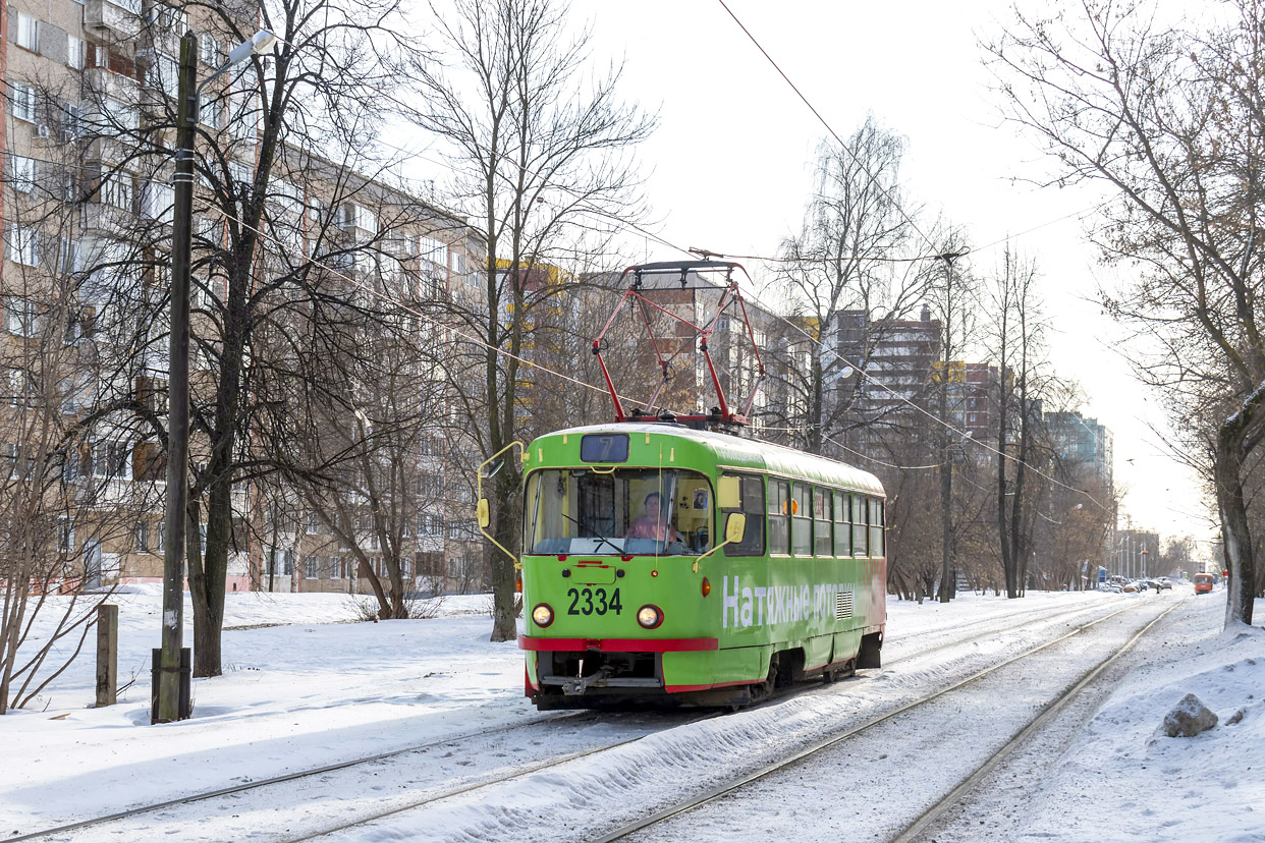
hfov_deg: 37.9
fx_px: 1845
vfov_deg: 25.8
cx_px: 632
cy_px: 422
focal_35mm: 52
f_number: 8
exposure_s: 1/500
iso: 140
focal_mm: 35
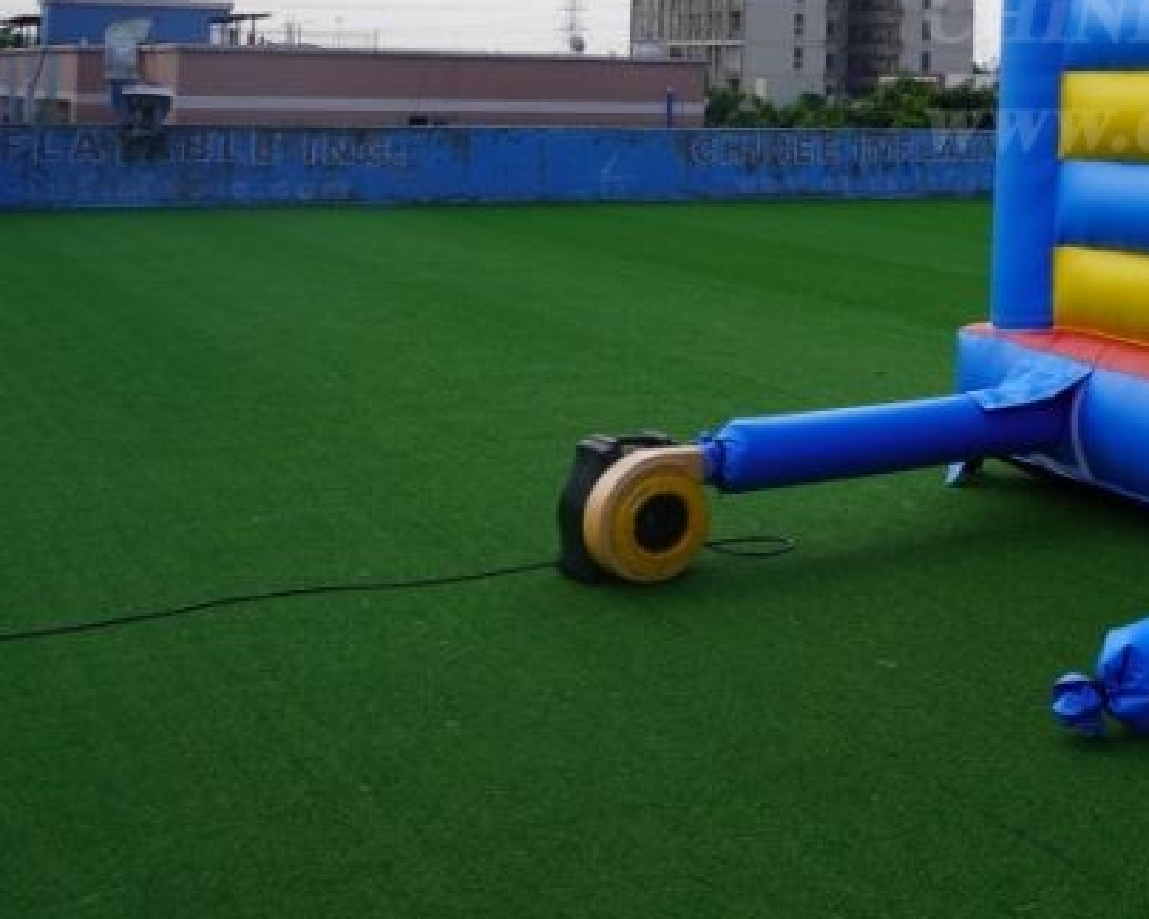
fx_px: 1938
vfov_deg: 25.7
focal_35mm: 57
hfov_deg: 28.1
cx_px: 1438
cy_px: 69
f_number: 8
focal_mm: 16
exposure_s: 1/125
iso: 100
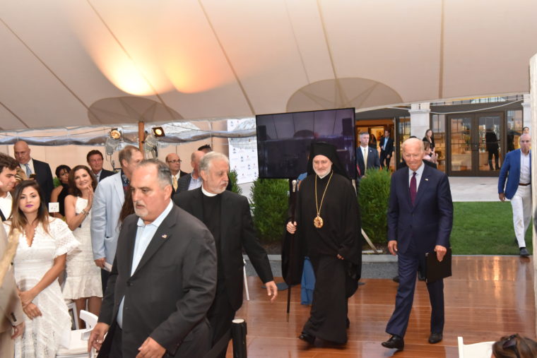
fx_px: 567
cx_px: 268
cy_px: 179
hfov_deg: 50.7
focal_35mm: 38
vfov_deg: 35.1
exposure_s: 1/200
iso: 9000
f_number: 8
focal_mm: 38
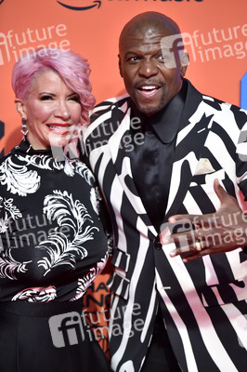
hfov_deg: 8.3
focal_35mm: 165
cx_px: 124
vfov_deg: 12.5
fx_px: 1701
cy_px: 186
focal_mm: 165
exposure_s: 1/250
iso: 2000
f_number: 3.5
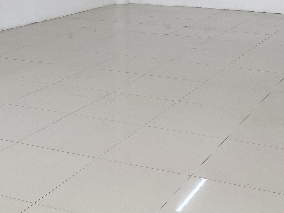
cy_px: -48
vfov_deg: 20.1
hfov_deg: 28.5
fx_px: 558
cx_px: 170
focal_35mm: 68
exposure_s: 1/168
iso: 32
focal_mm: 4.25
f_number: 1.8
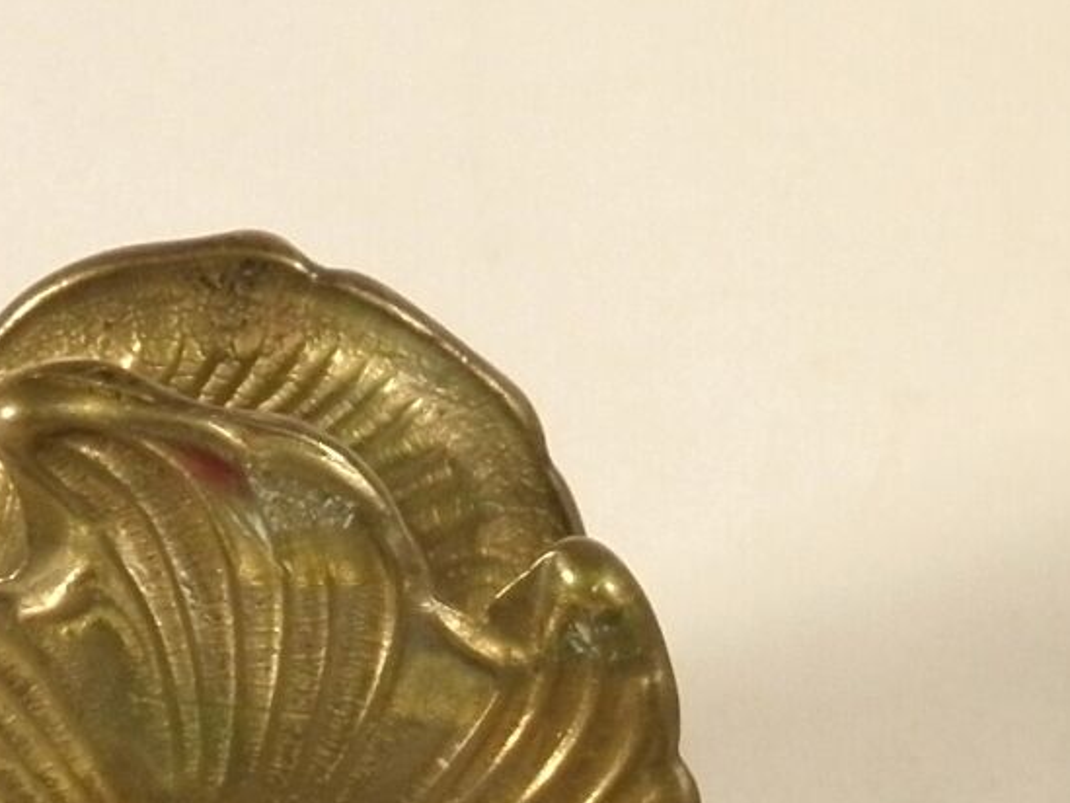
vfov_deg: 5.3
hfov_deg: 7.1
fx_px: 8502
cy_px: 1614
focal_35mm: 275
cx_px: 1503
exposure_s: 1/50
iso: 125
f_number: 4.1
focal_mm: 10.6
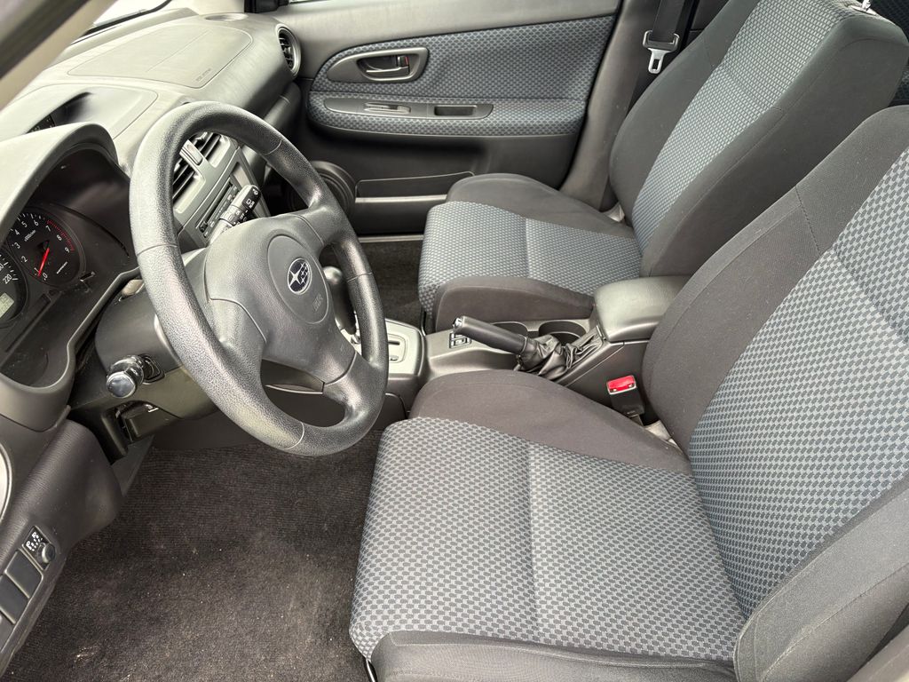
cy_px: 341
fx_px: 683
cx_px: 454
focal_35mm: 26
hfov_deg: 67.3
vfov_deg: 53.1
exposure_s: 1/87
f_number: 1.6
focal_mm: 5.96
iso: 125
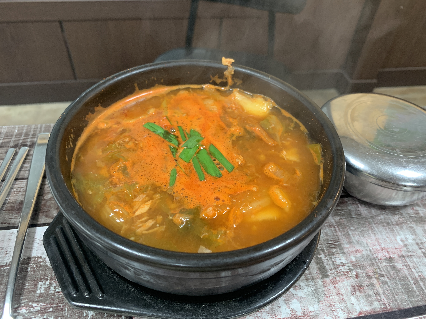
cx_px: 213
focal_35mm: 26
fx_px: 320
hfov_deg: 67.3
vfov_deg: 53.1
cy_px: 160
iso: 200
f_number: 1.8
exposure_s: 1/60
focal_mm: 4.25
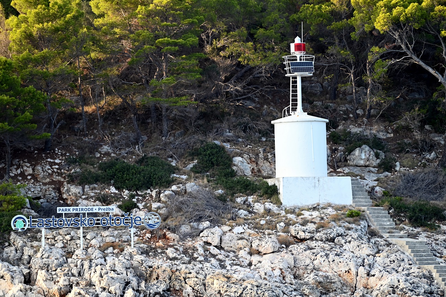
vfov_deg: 6.9
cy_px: 148
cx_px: 223
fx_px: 2478
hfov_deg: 10.3
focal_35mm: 200
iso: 800
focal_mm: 200
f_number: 5.3
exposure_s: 1/500
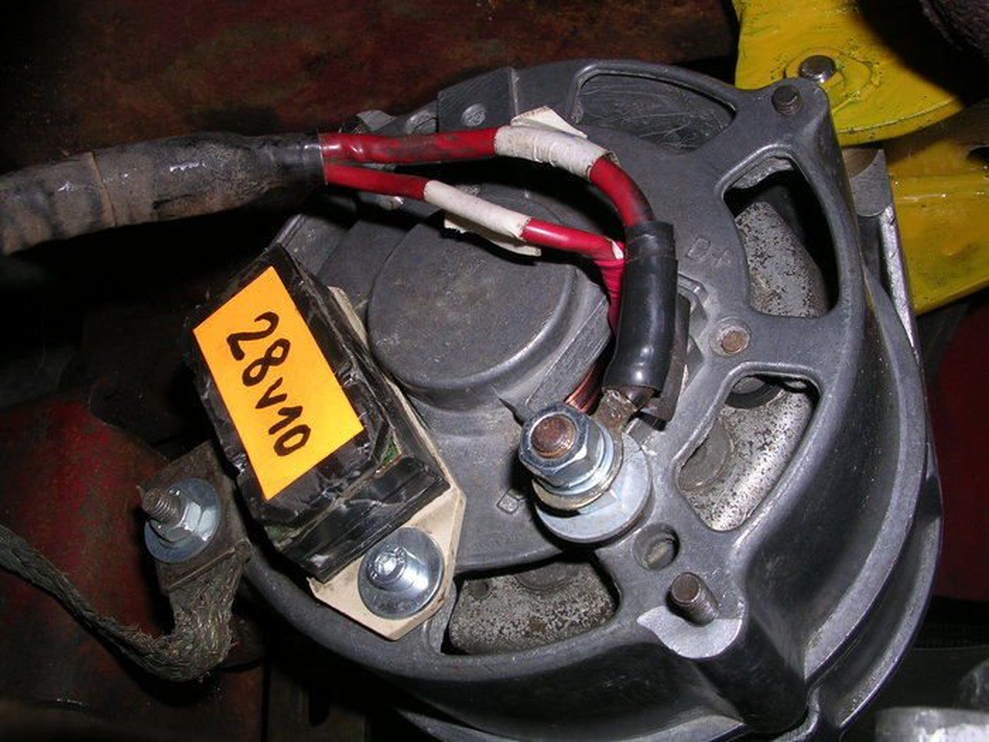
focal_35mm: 38
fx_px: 1086
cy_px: 371
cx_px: 494
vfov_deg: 37.7
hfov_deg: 49.0
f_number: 5.6
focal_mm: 5.8
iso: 50
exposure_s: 1/60.1
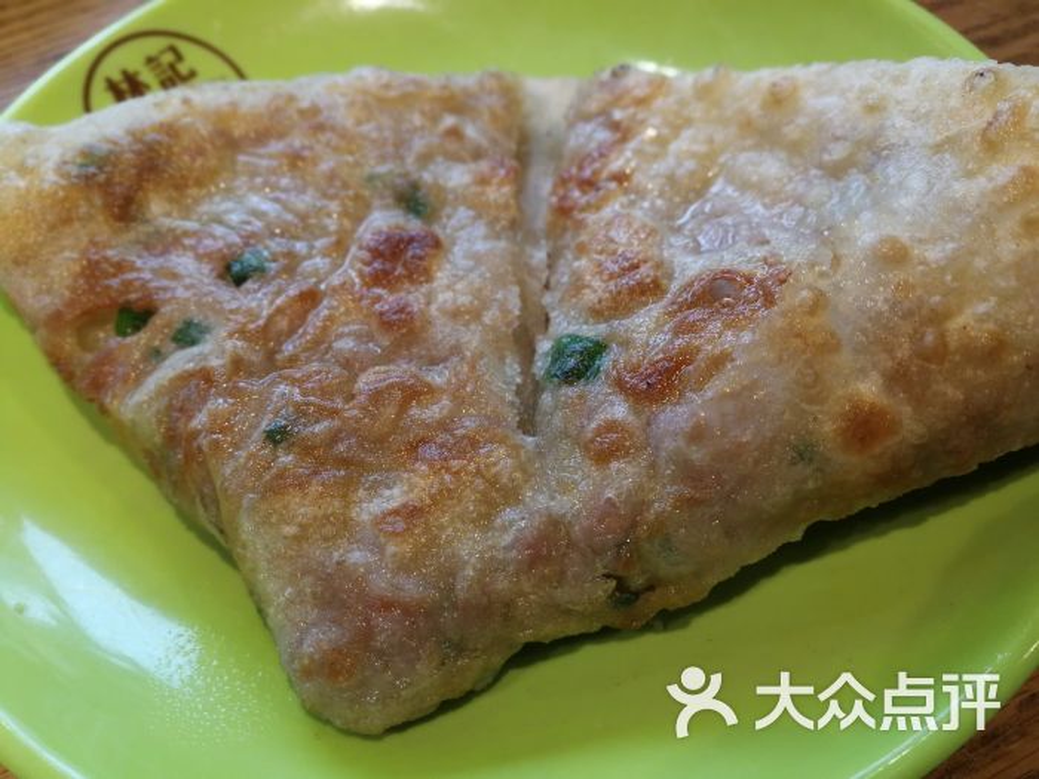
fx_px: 810
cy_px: 390
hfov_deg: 65.3
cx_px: 520
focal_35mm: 27
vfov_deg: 51.4
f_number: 4
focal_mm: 3.95
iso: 125
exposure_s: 1/50
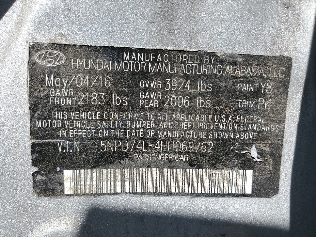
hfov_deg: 67.3
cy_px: 118
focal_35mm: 26
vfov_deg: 53.1
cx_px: 158
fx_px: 237
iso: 50
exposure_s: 1/2000
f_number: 1.5
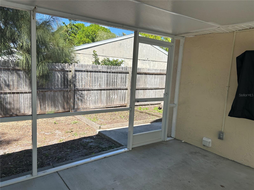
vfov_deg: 53.1
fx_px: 191
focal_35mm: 26
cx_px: 127
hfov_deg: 67.3
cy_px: 95
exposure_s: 1/1147
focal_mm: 5.7
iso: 50
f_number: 1.5
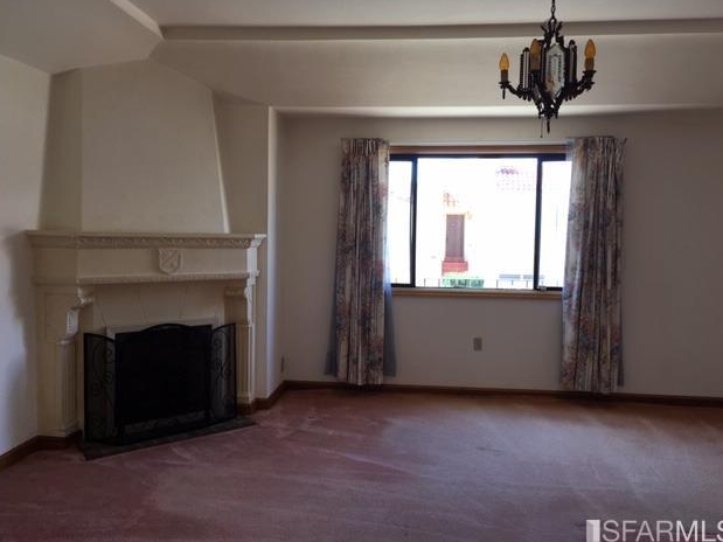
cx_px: 364
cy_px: 269
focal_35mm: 30
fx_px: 626
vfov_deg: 46.8
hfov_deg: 60.0
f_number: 2.2
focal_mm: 4.15
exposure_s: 1/60
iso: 32
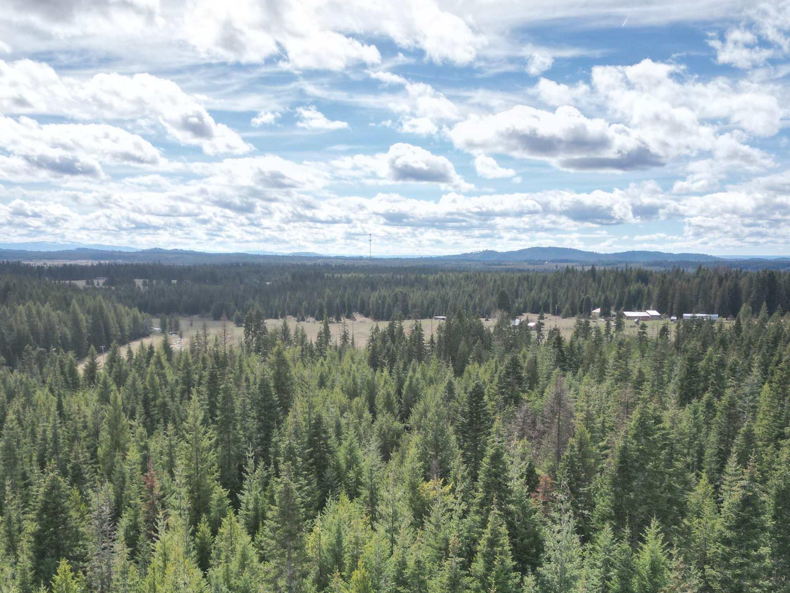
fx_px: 822
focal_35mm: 36
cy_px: 418
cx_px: 422
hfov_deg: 51.3
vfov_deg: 39.0
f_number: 1.7
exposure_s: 1/4000
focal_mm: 6.72
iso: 100
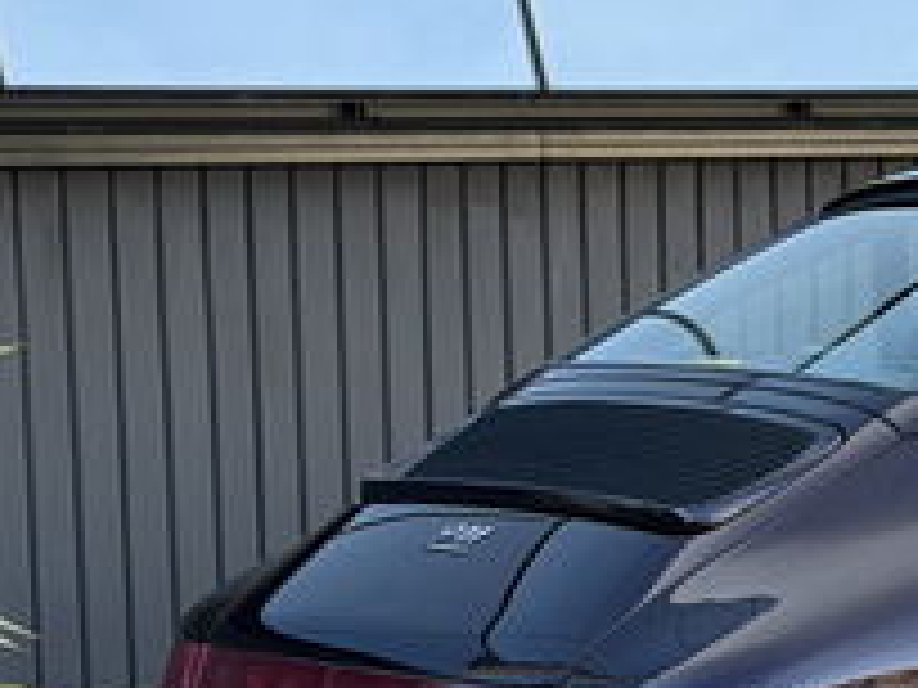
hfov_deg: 10.6
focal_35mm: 181
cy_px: 675
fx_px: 4800
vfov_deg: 8.2
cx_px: 1292
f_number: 1.78
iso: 100
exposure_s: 1/657
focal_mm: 6.76
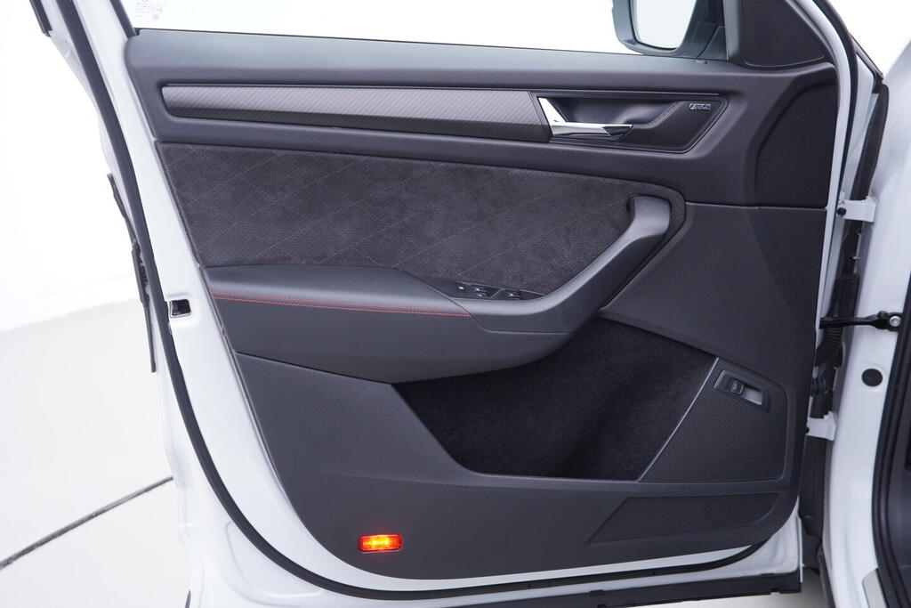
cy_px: 304
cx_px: 456
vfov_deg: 36.9
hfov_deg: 53.1
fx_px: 911
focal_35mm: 36
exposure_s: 1/40
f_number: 2.8
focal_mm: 24
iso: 125
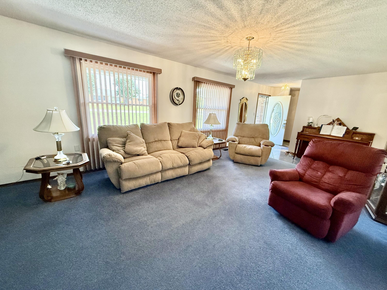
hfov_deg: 102.1
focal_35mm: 14
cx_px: 194
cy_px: 145
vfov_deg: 85.7
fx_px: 157
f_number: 2.2
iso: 320
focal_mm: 2.22
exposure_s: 1/120
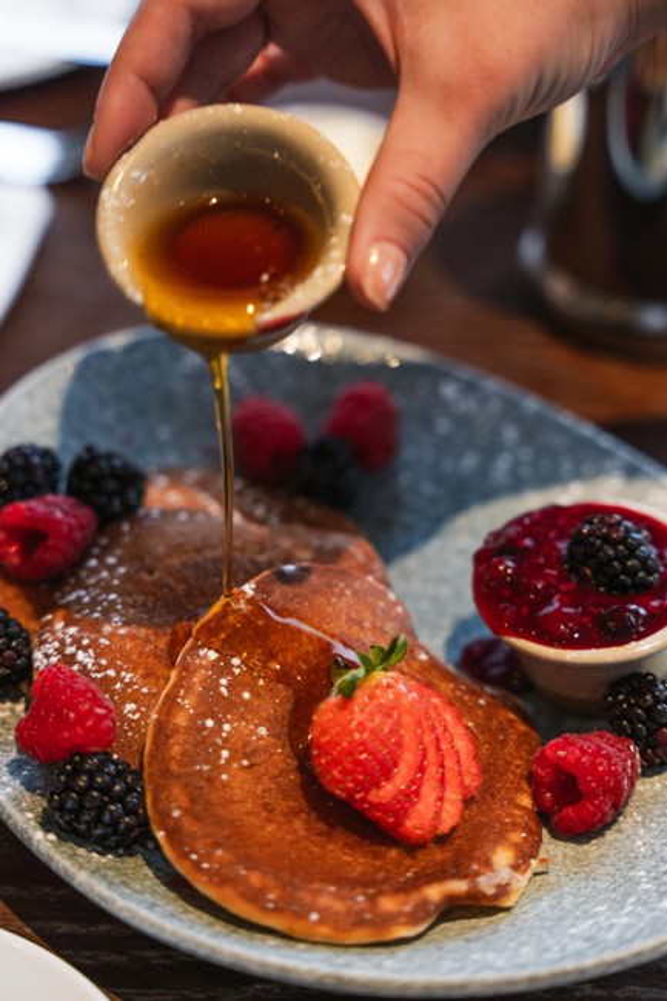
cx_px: 334
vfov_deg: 28.9
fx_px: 1946
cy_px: 500
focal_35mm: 70
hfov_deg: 19.4
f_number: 2.8
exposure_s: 1/80
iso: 1600
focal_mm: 70
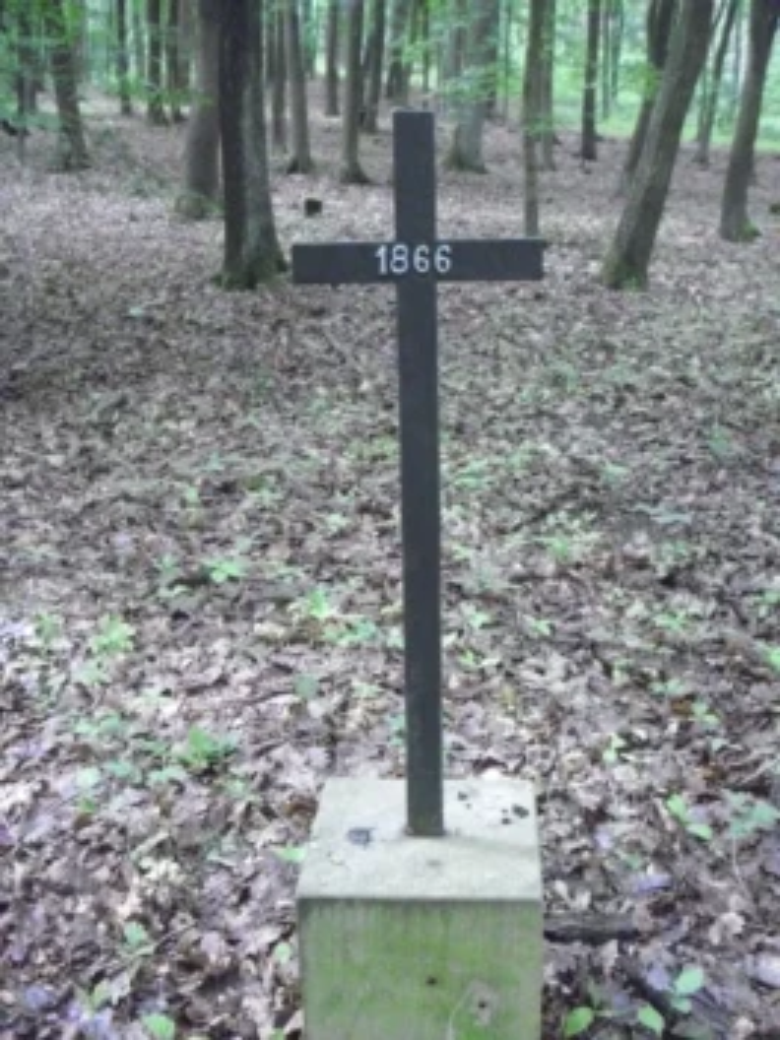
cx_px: 390
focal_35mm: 38
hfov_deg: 37.7
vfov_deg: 49.0
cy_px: 520
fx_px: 1142
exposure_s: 1/100
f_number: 2.8
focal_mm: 6.2
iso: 1600
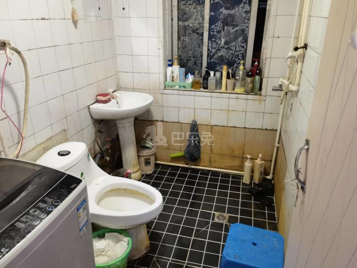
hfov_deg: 65.3
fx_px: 278
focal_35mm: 27
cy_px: 134
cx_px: 178
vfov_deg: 51.4
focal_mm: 6.67
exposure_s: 1/33.3
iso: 500
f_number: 1.9
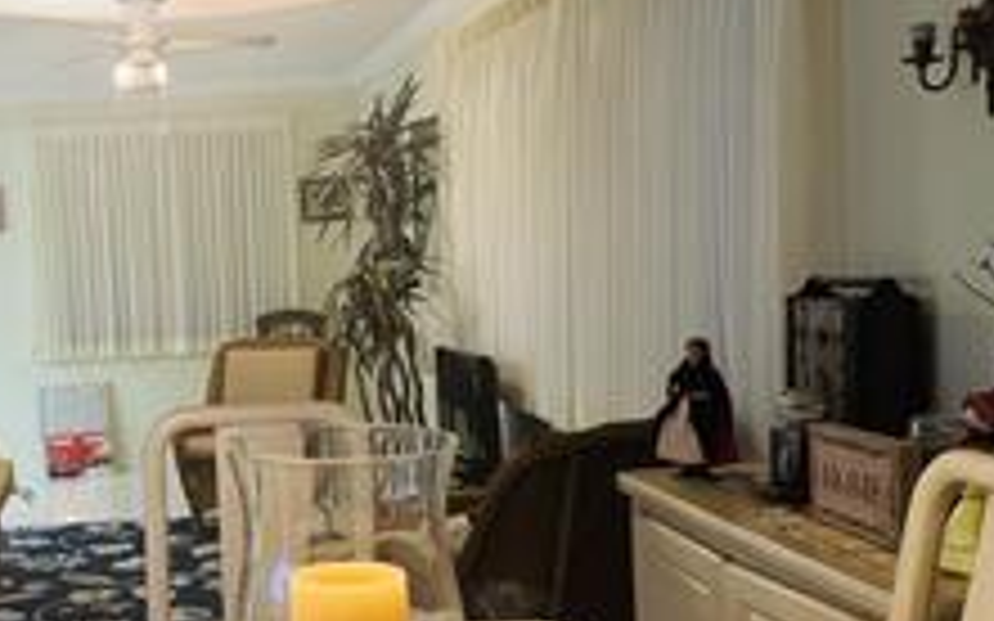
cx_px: 211
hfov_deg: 41.8
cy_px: 342
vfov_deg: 28.0
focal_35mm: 46
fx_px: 1246
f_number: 1.78
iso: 320
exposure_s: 1/60
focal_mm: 6.76
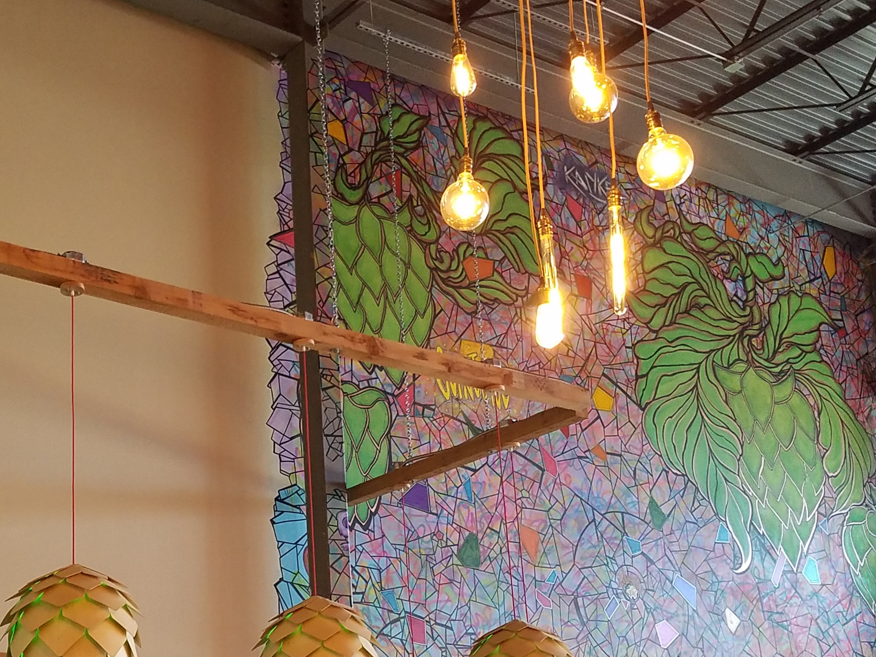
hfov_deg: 49.3
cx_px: 297
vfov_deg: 38.1
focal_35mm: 37
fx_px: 936
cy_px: 450
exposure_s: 1/40
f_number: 1.7
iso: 160
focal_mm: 4.2
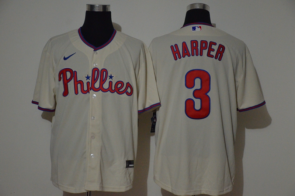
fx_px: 613
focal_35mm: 75
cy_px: 98
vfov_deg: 18.1
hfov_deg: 27.0
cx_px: 148
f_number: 4.8
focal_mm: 50
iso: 4000
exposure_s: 1/50
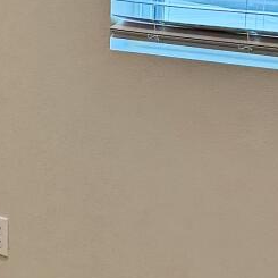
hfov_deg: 9.4
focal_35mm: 173
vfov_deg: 10.1
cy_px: 149
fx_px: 1572
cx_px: -292
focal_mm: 6.76
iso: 125
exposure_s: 1/120
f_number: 1.78
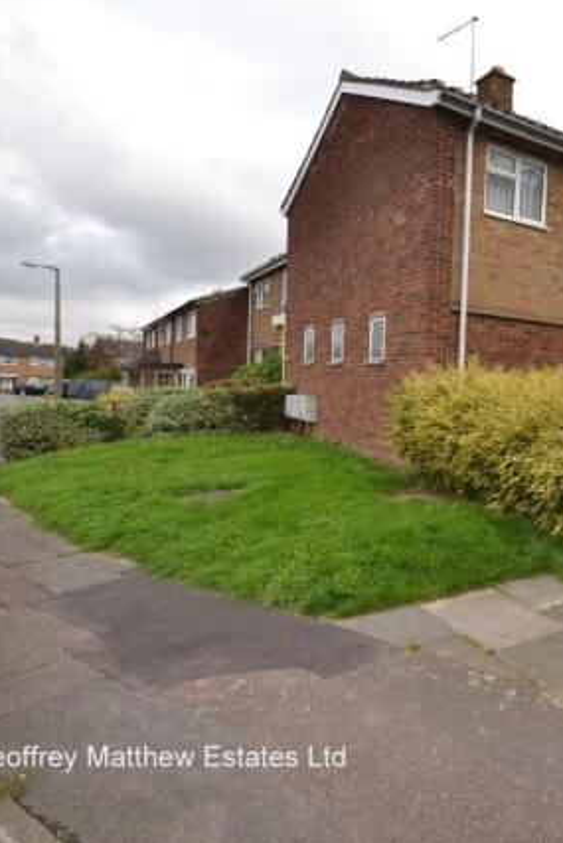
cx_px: 546
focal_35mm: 23
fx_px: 539
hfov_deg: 47.2
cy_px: 416
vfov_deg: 76.1
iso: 100
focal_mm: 10
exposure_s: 1/200
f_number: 8
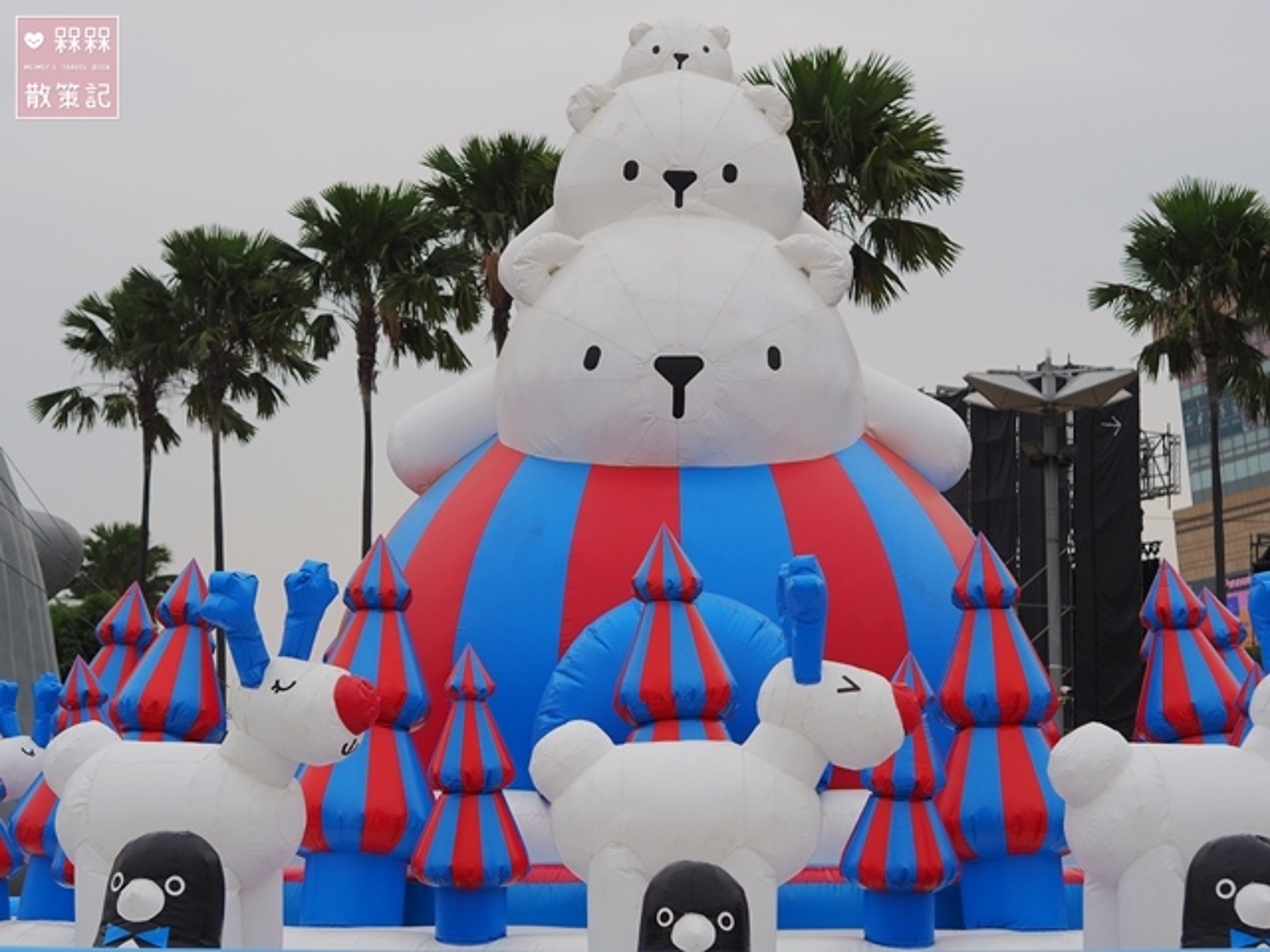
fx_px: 3302
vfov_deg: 16.4
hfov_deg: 21.8
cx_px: 635
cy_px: 476
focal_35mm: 90
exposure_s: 1/2000
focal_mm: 45
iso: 200
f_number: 3.5
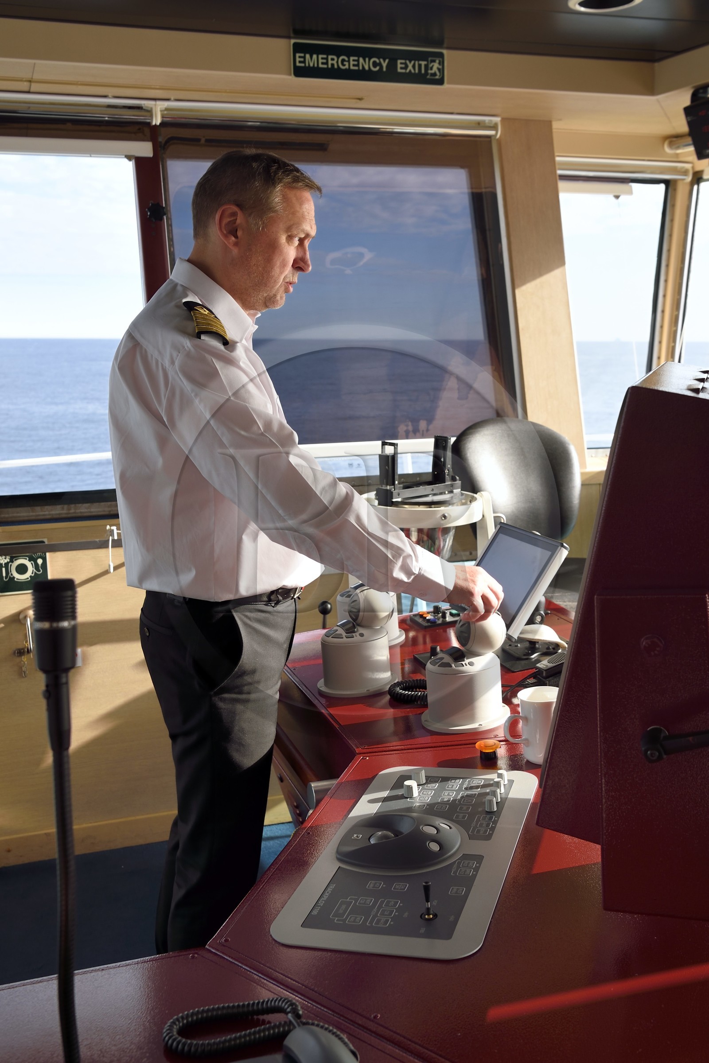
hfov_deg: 38.9
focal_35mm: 34
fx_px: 1004
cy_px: 532
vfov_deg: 55.8
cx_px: 354
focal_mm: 34
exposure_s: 1/160
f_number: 7.1
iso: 200
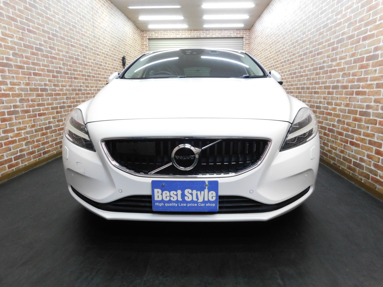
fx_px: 254
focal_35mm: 23
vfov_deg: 58.9
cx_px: 192
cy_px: 144
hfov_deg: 73.9
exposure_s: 1/30
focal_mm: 4
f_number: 3
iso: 280
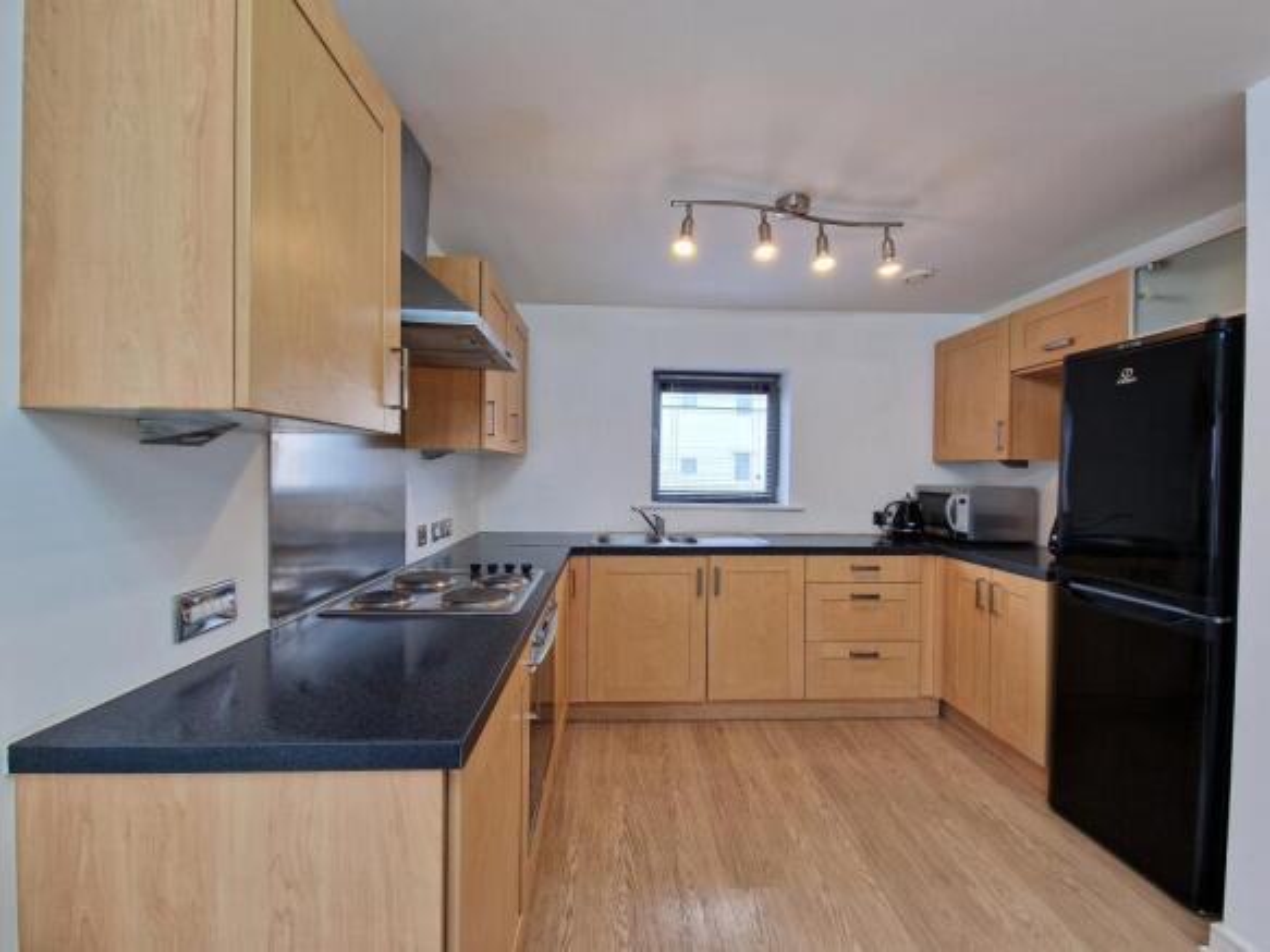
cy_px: 476
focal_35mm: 13
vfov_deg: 89.9
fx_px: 477
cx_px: 635
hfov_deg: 106.2
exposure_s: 1/50
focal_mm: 2.2
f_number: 2.2
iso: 80
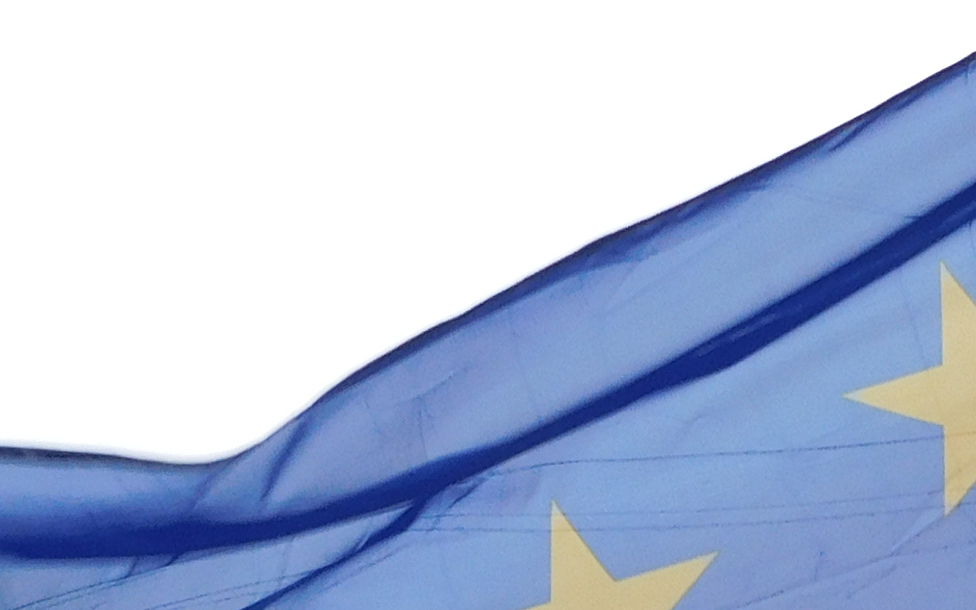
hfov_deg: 4.0
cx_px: 891
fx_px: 14126
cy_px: 1114
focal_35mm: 531
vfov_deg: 2.5
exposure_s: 1/250
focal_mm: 22.3
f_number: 5
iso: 125
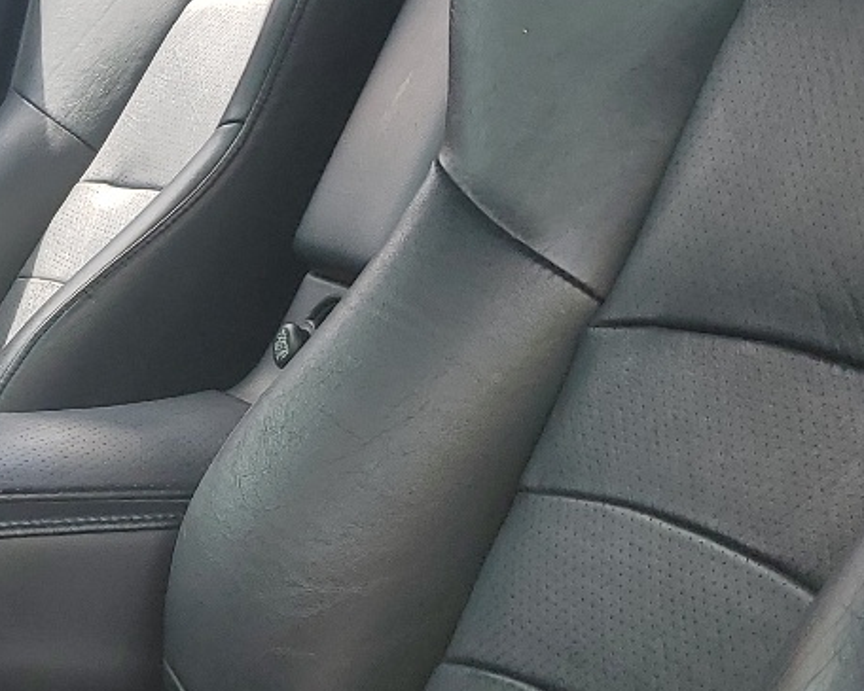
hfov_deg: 19.5
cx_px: -313
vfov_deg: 17.2
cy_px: 445
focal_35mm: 89
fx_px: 2276
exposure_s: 1/769
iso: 50
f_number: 1.5
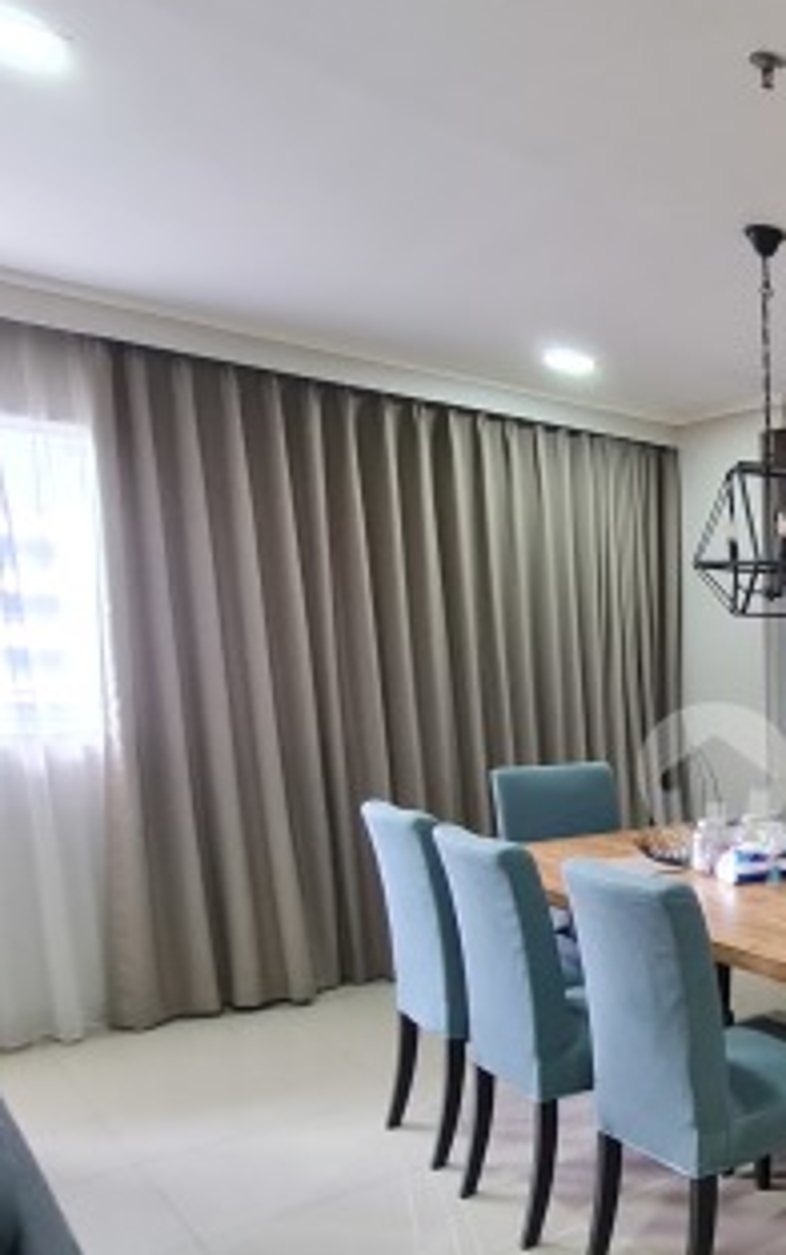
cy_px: 802
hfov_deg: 30.3
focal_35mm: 27
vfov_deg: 67.1
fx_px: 924
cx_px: 1129
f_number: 2.2
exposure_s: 1/33
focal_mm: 2.2
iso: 320
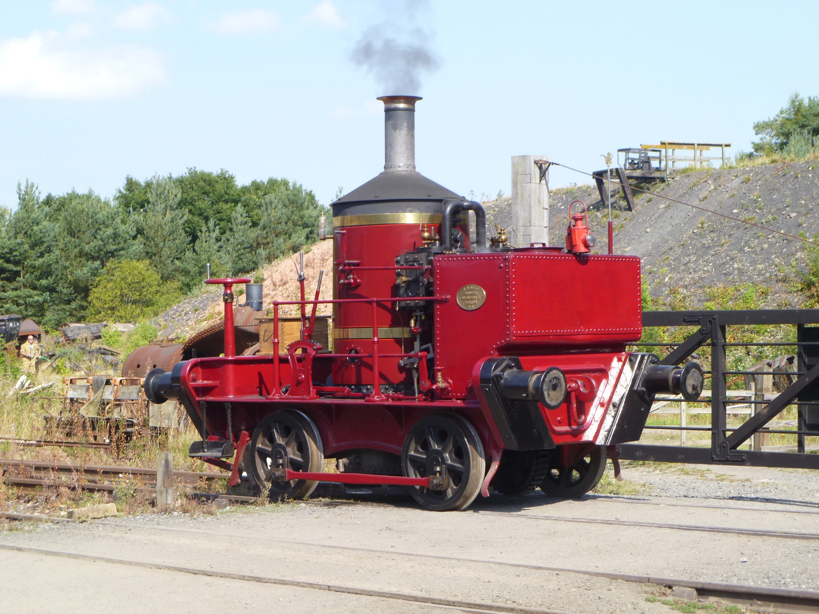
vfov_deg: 18.4
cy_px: 307
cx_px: 410
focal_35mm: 80
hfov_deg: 24.4
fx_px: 1893
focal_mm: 14.2
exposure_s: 1/200
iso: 80
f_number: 4.5
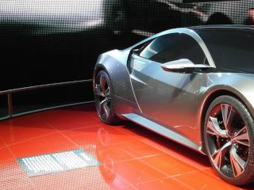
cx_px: 232
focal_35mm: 48
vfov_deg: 30.0
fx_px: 352
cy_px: 57
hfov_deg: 37.0
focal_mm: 4.4
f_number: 3.3
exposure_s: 1/60
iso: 100
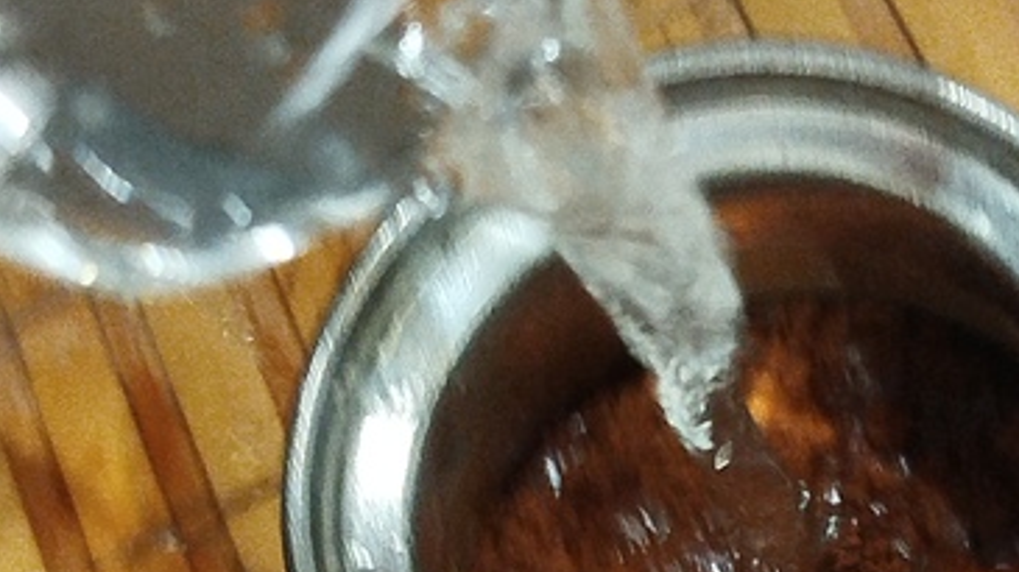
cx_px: 586
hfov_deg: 21.6
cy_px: 410
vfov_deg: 12.2
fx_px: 2674
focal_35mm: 99
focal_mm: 5.31
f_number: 1.7
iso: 640
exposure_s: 1/33
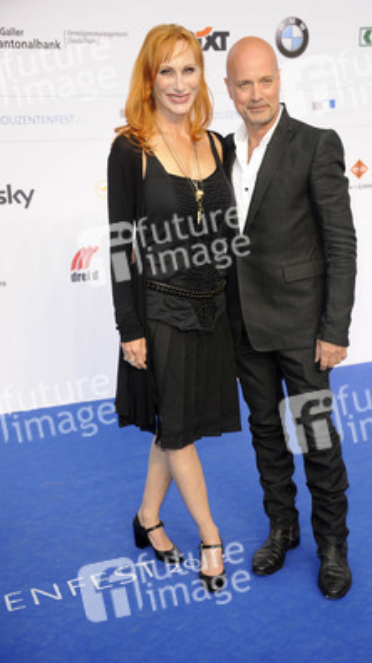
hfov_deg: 22.6
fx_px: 930
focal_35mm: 53
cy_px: 331
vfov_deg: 39.2
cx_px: 213
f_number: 5.6
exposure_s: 1/160
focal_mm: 50
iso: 640
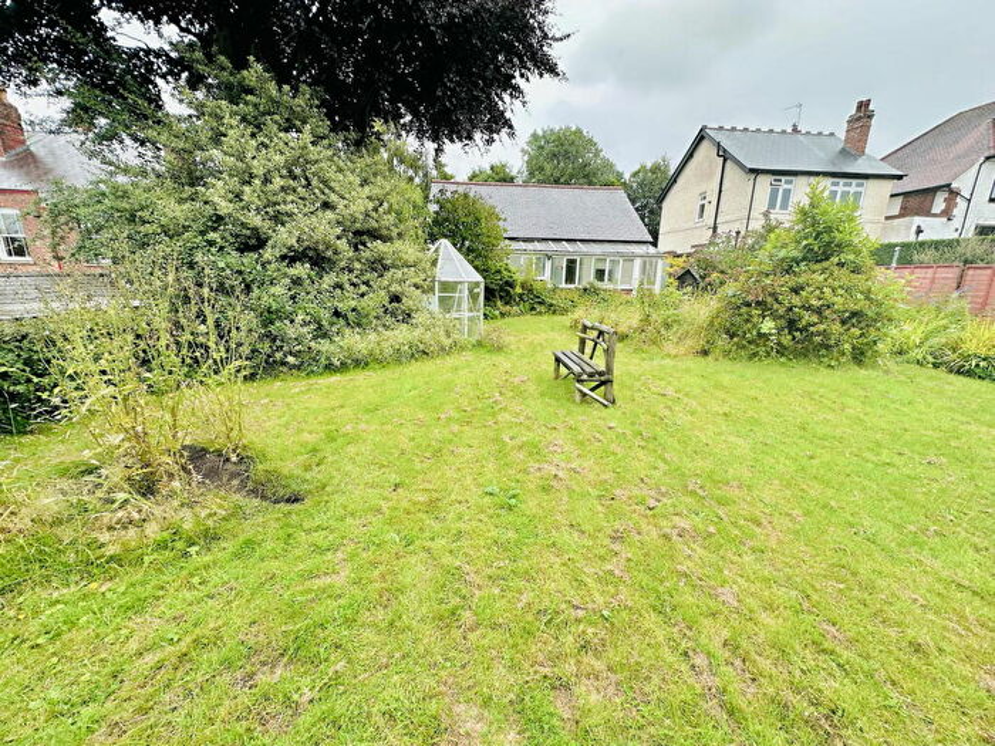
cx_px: 498
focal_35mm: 14
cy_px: 373
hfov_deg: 102.1
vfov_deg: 85.7
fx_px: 402
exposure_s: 1/363
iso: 40
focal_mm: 2.22
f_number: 2.2
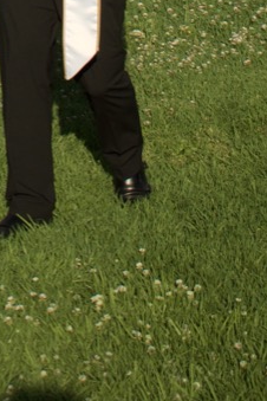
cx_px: -98
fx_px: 2047
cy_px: -470
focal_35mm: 184
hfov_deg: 7.4
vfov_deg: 10.1
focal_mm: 26
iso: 400
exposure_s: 1/4000
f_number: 4
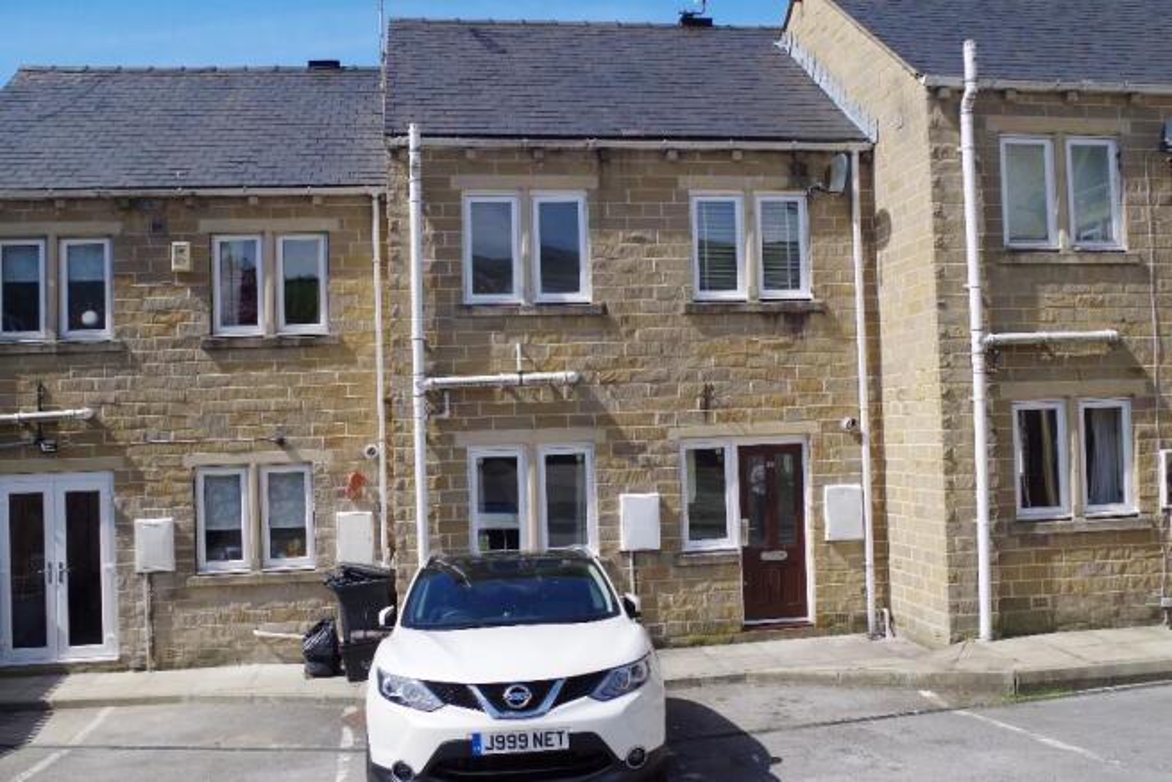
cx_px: 586
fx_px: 1107
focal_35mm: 34
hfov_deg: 55.8
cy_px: 391
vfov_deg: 38.9
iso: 200
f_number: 8
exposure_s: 1/320
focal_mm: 23.13
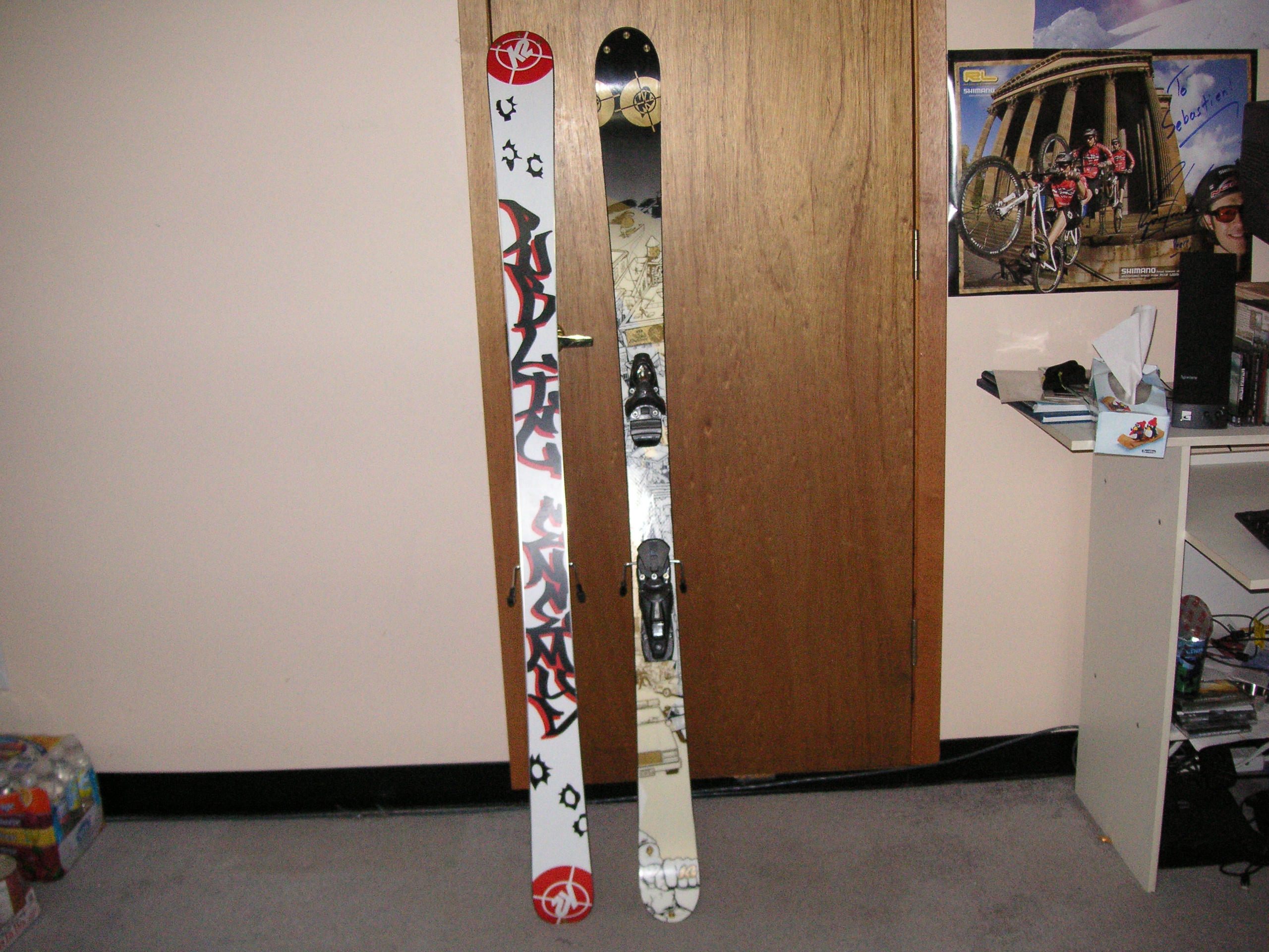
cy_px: 476
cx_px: 634
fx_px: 1356
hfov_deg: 50.1
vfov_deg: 38.7
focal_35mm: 37
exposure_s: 1/45
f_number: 2.8
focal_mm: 6.1
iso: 160
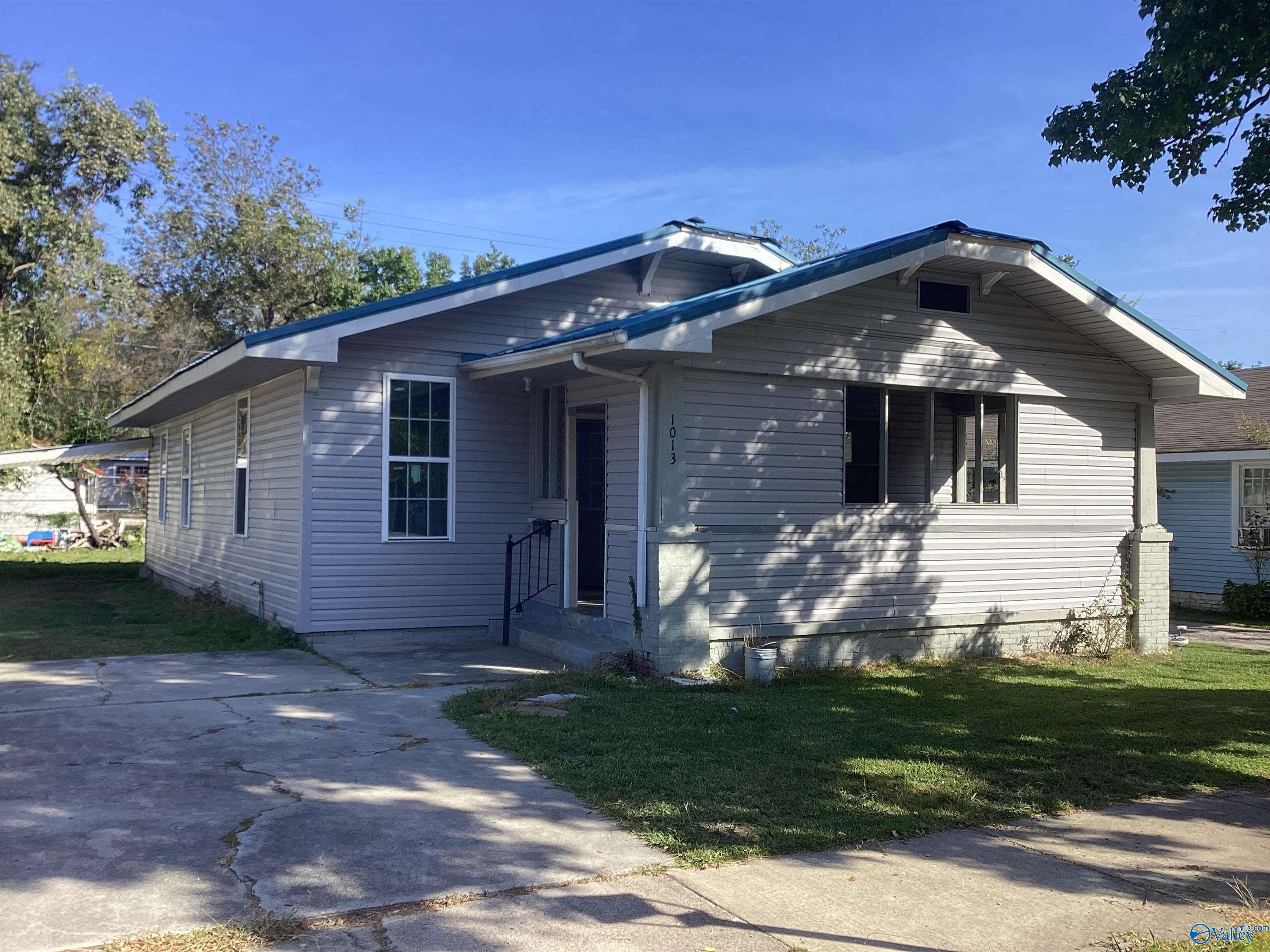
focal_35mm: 31
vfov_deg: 45.4
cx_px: 635
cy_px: 476
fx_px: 1137
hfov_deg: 58.4
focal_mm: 3.3
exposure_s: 1/715
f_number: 2.4
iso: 25
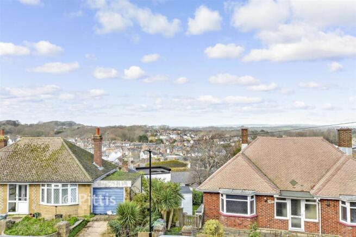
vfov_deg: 43.6
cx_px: 178
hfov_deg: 61.9
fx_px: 297
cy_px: 118
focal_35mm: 30
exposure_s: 1/160
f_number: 8
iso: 320
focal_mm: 20
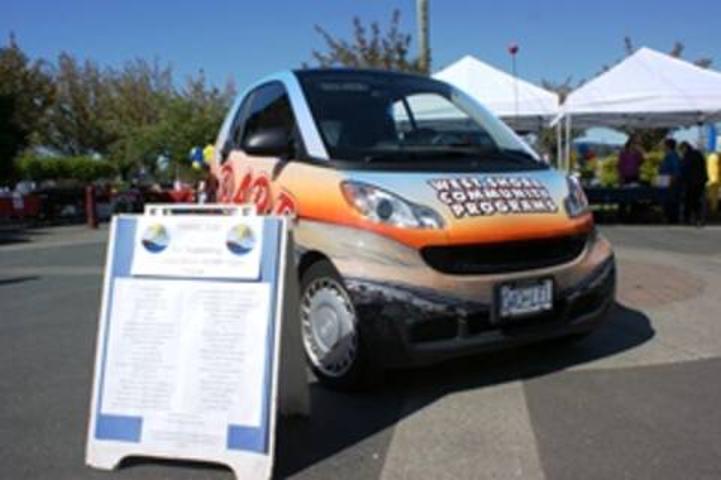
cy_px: 240
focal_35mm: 30
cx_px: 360
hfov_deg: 61.9
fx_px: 601
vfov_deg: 43.6
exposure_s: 1/200
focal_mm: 20
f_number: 10
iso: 100
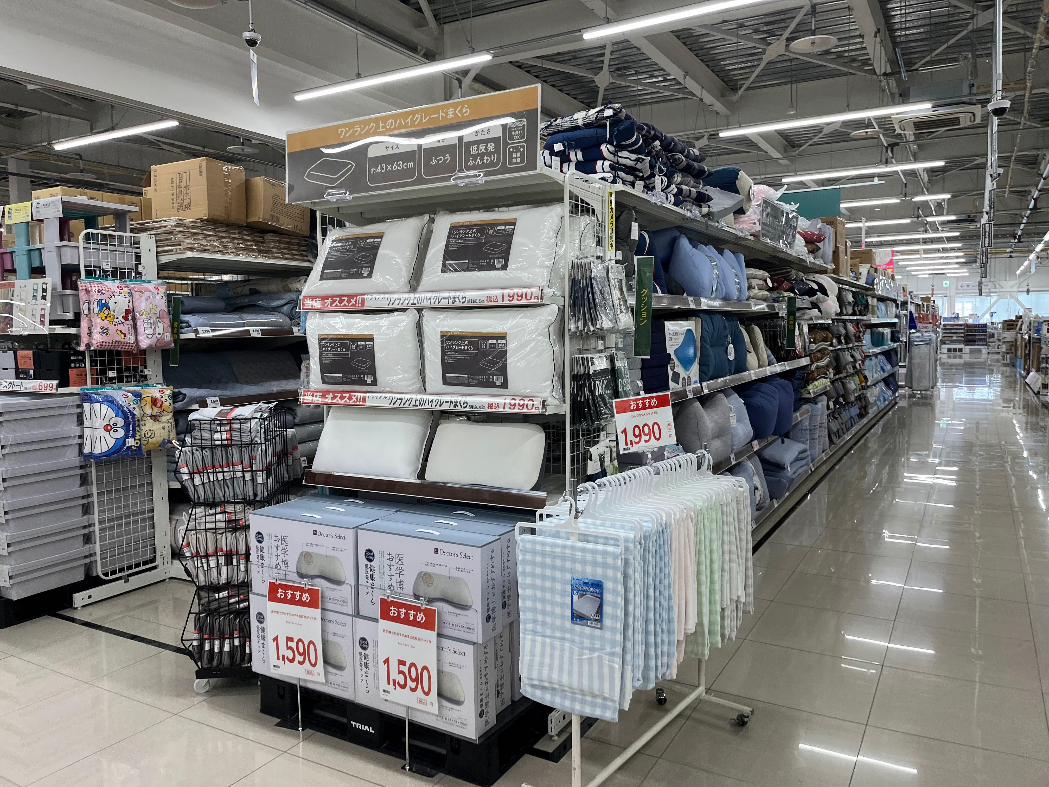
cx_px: 524
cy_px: 394
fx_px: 788
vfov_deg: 53.1
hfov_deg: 67.3
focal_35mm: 26
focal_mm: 5.1
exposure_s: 1/111
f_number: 1.6
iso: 80
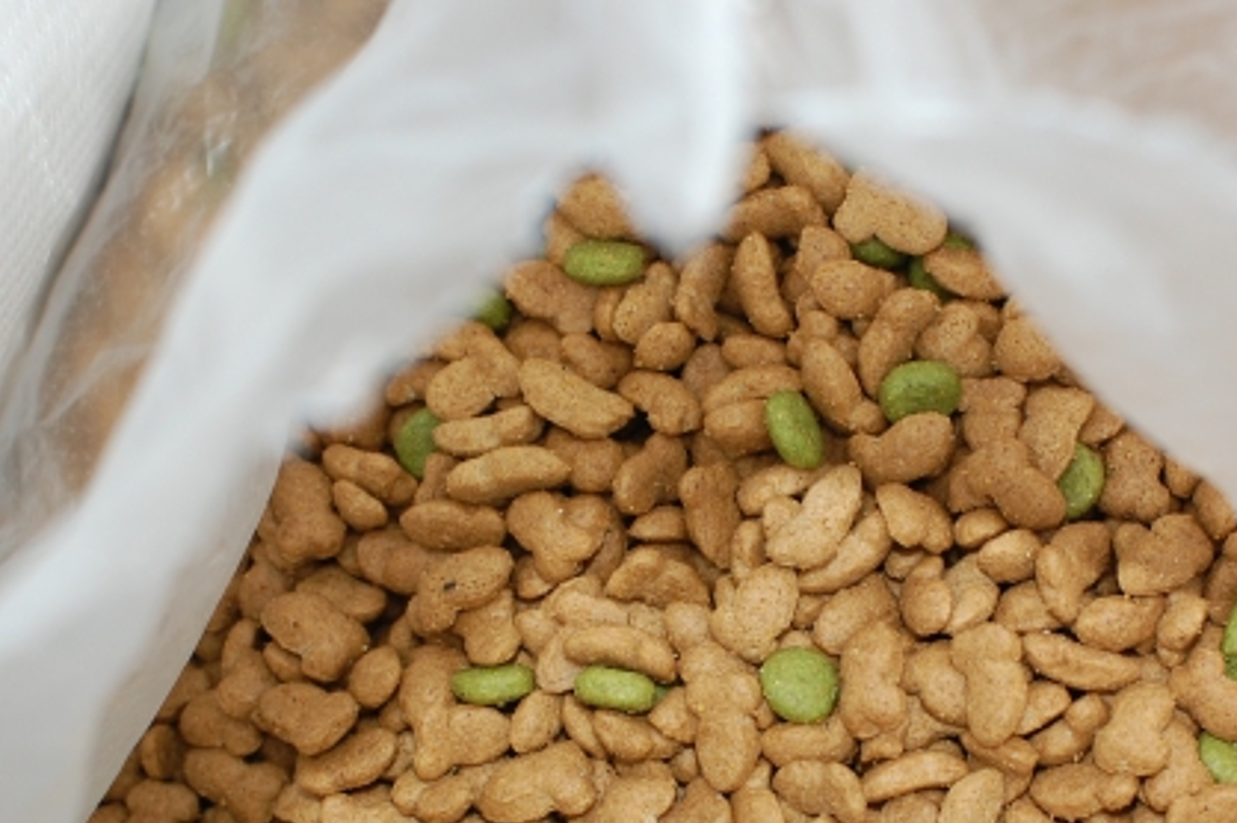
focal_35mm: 135
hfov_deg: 15.2
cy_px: 657
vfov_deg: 10.1
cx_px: 681
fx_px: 4635
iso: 400
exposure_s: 1/60
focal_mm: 50
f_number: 5
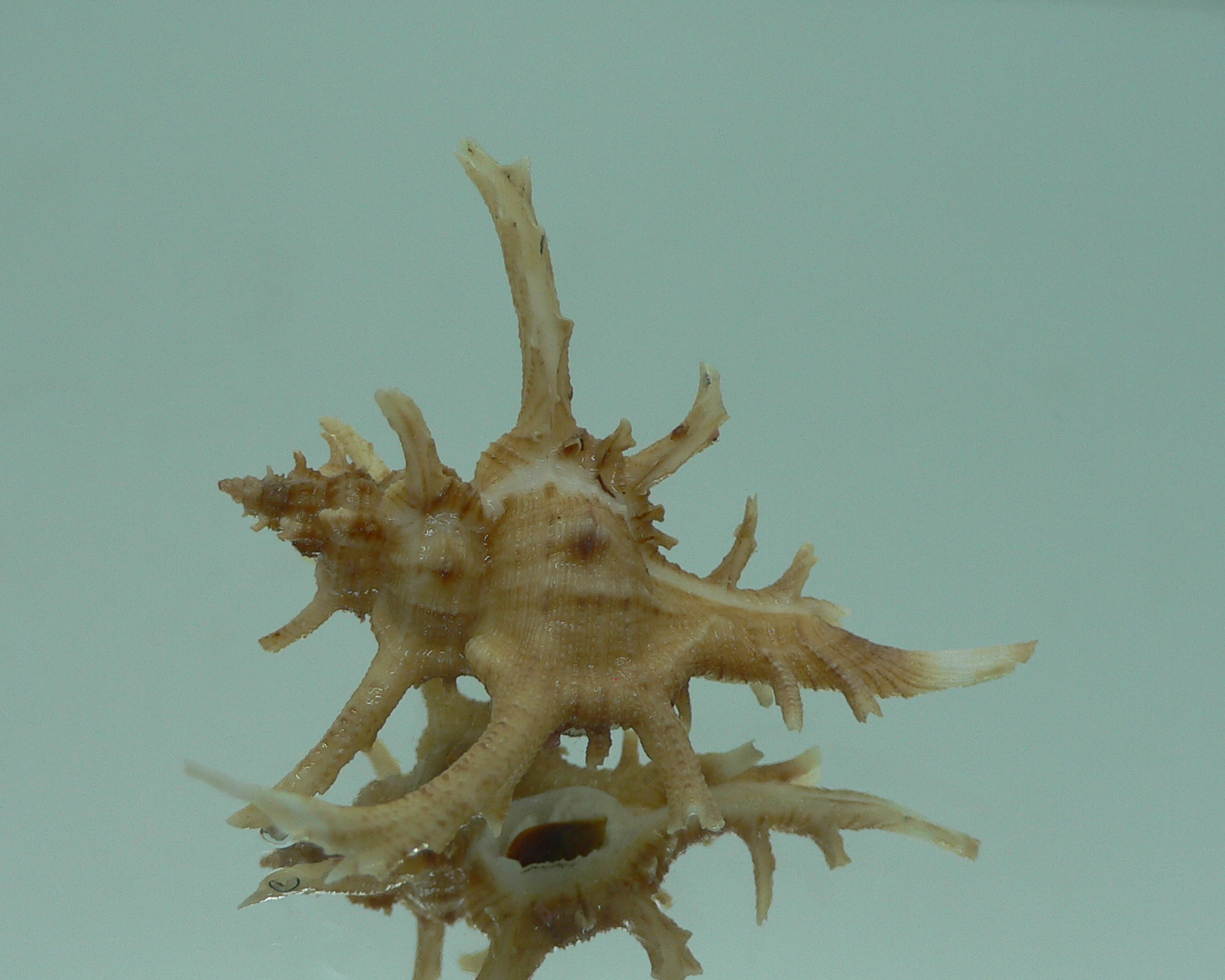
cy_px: 563
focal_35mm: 44
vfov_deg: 34.1
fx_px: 1595
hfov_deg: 41.9
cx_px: 528
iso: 80
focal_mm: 4.6
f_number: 2.8
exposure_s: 1/80
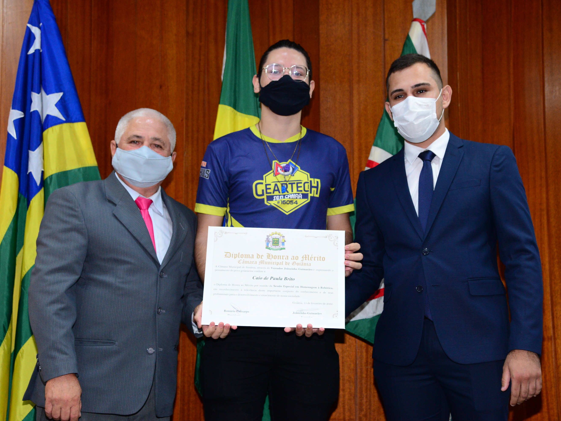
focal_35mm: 57
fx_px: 924
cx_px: 287
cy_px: 208
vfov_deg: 25.7
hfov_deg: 33.8
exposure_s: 1/125
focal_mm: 52
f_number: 4
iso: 2500
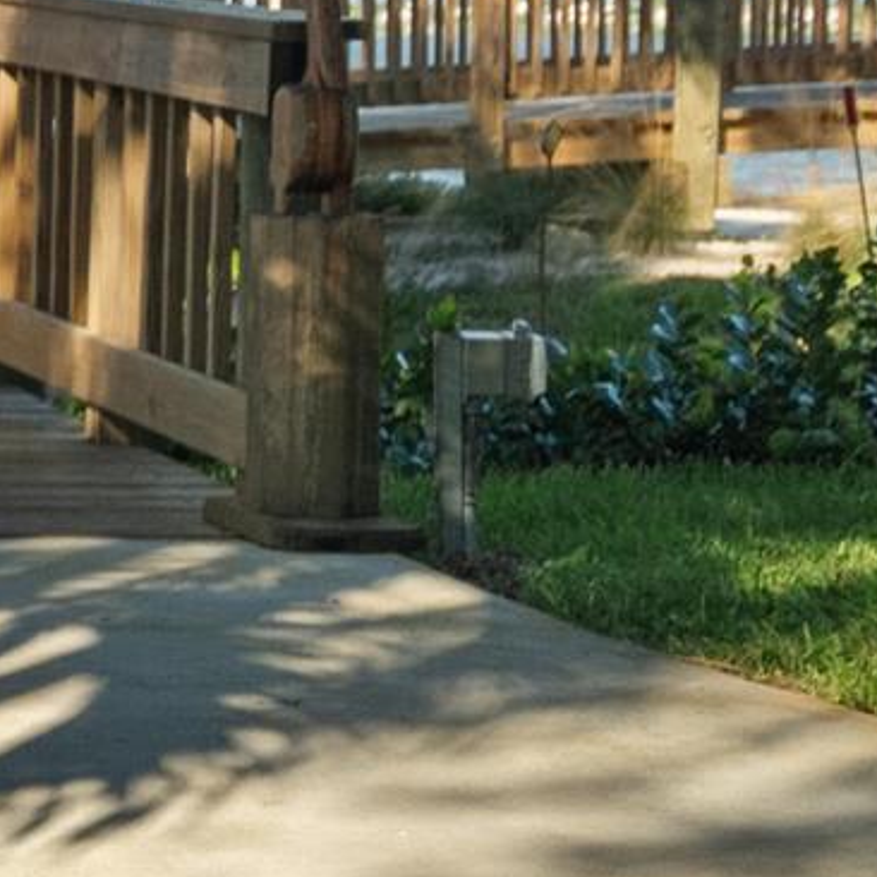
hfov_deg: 10.5
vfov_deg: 12.5
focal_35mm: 138
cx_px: -1347
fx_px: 3956
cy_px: 71
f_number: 4
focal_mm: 29
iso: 2000
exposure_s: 1/5000
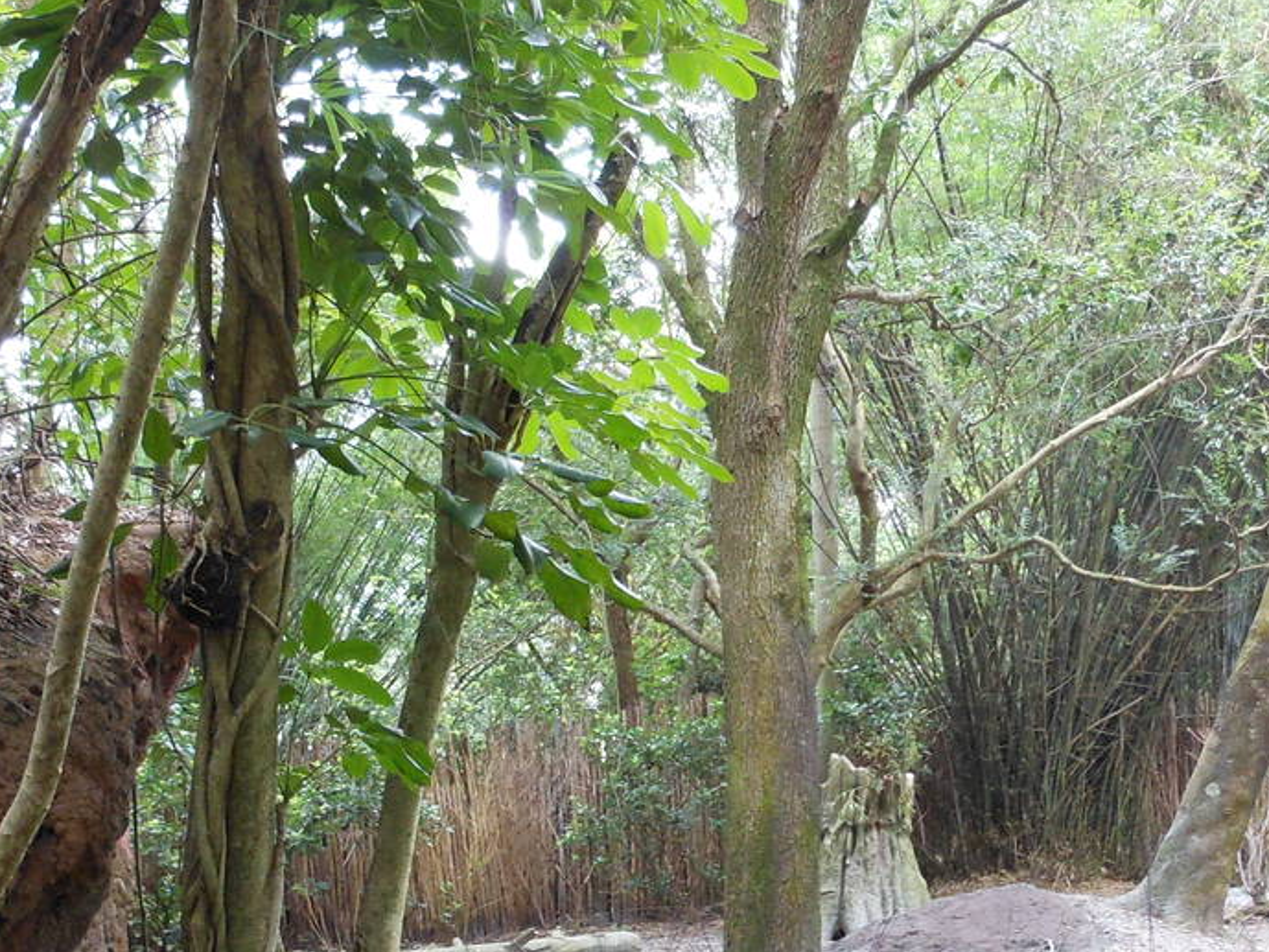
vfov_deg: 22.2
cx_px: 573
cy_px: 819
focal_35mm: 65
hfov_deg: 29.8
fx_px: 2383
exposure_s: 1/30
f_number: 3.7
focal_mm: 5
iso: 200
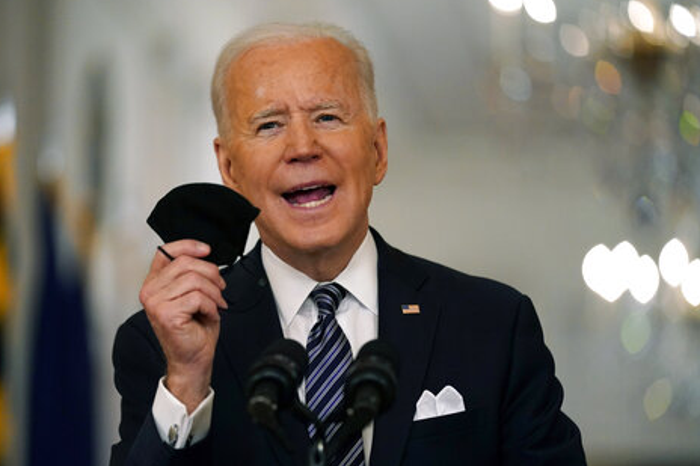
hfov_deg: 10.6
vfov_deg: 7.1
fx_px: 3771
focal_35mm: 194
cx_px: 327
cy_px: 247
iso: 5000
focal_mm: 176
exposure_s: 1/500
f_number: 2.8
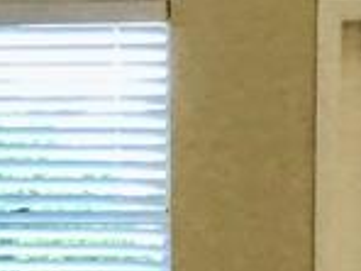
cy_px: 505
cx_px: 263
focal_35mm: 215
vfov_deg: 6.7
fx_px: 2242
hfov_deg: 9.2
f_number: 2.4
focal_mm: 3.3
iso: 25
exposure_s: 1/40
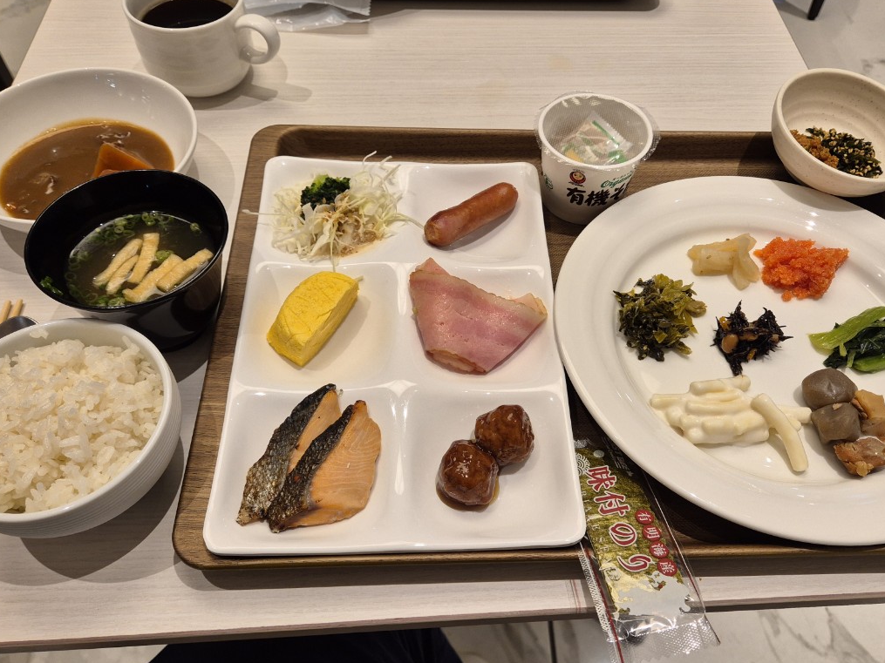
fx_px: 741
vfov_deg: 48.2
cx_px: 490
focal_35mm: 29
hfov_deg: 61.5
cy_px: 337
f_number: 1.8
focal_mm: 5.4
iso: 125
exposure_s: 1/120
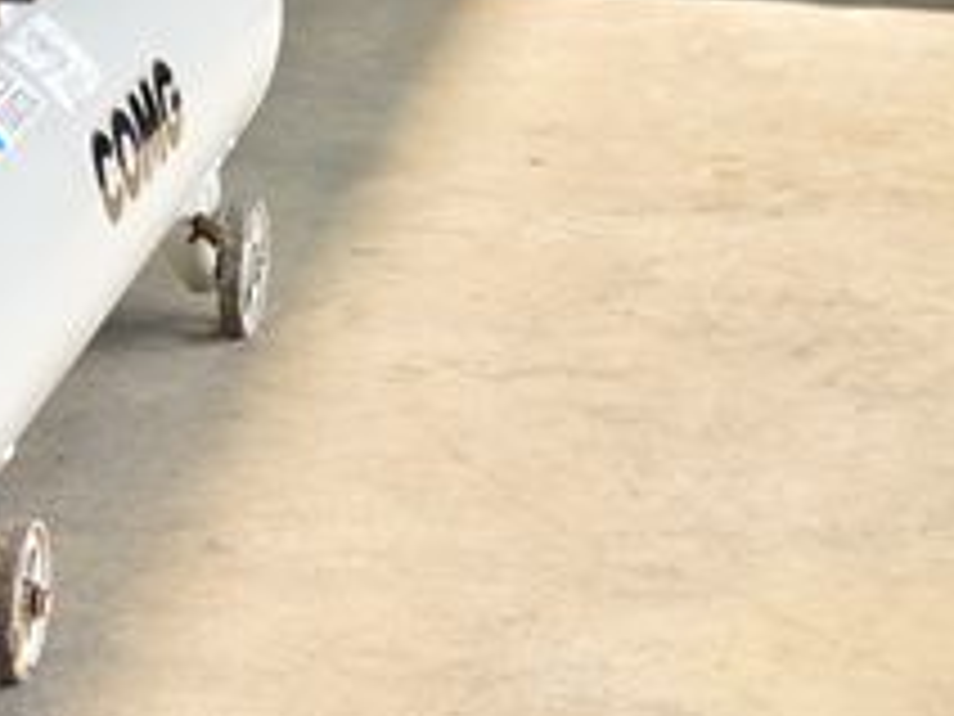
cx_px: -144
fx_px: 5157
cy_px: 131
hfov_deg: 10.4
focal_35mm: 187
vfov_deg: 7.9
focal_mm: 55
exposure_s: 1/1250
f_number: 6.3
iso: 1250
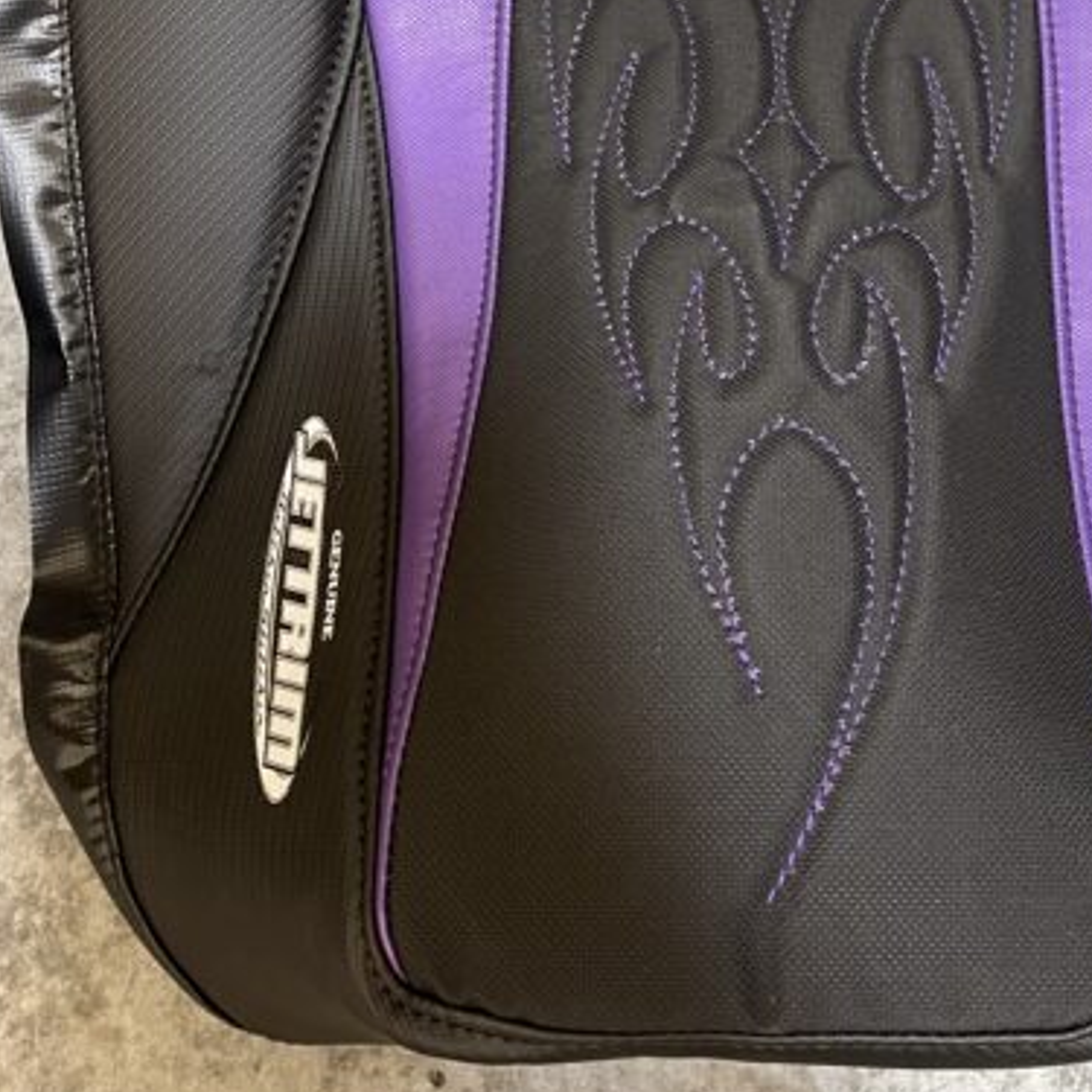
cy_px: 61
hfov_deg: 34.1
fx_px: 1749
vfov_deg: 32.5
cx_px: 795
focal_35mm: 49
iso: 200
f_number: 1.6
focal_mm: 5.1
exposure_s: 1/60
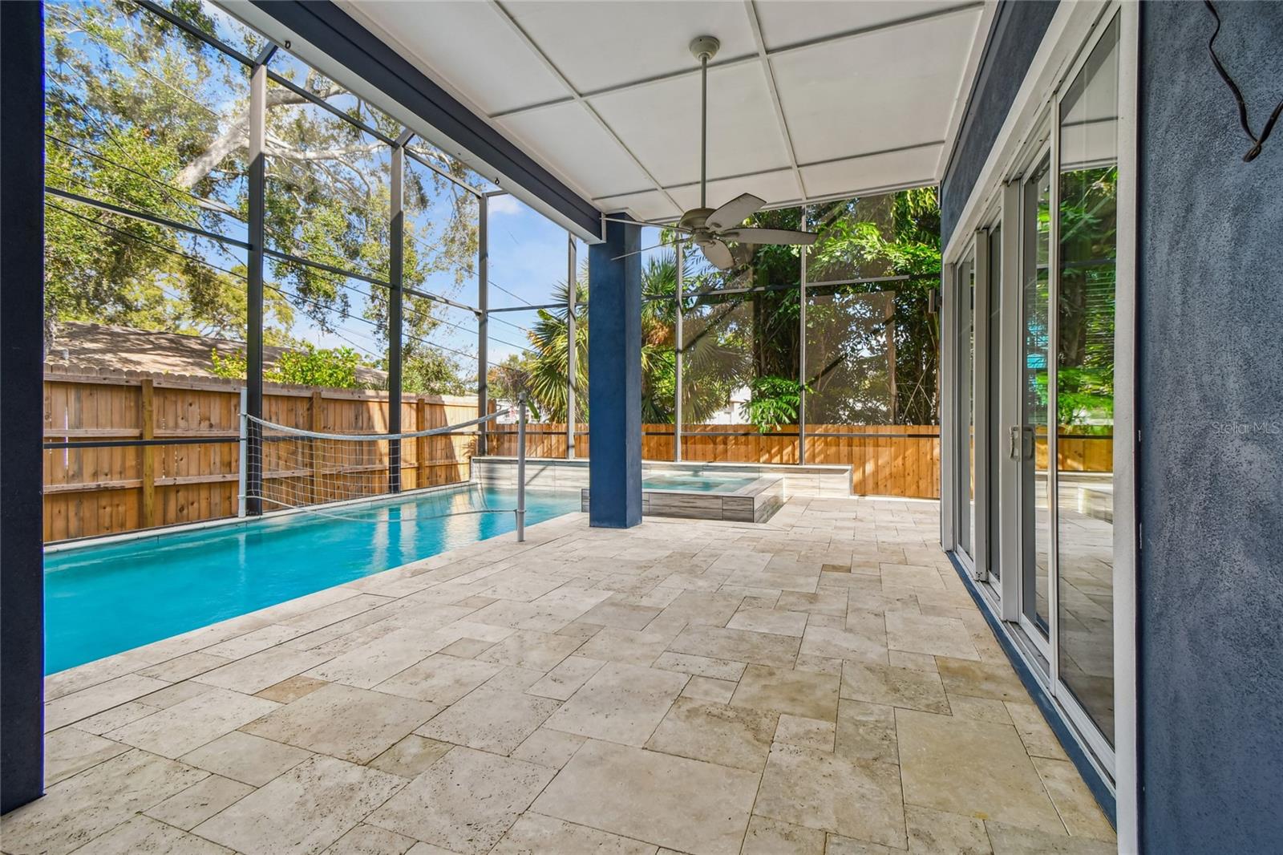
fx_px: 534
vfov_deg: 77.3
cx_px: 642
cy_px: 428
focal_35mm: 15
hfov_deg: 100.4
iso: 100
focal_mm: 10
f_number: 7.1
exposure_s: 1/30
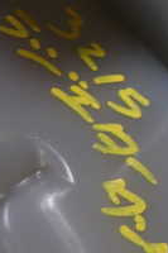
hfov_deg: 14.4
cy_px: 1
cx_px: 339
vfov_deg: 24.8
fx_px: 547
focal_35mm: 78
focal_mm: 4.5
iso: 200
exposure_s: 1/60
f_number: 2
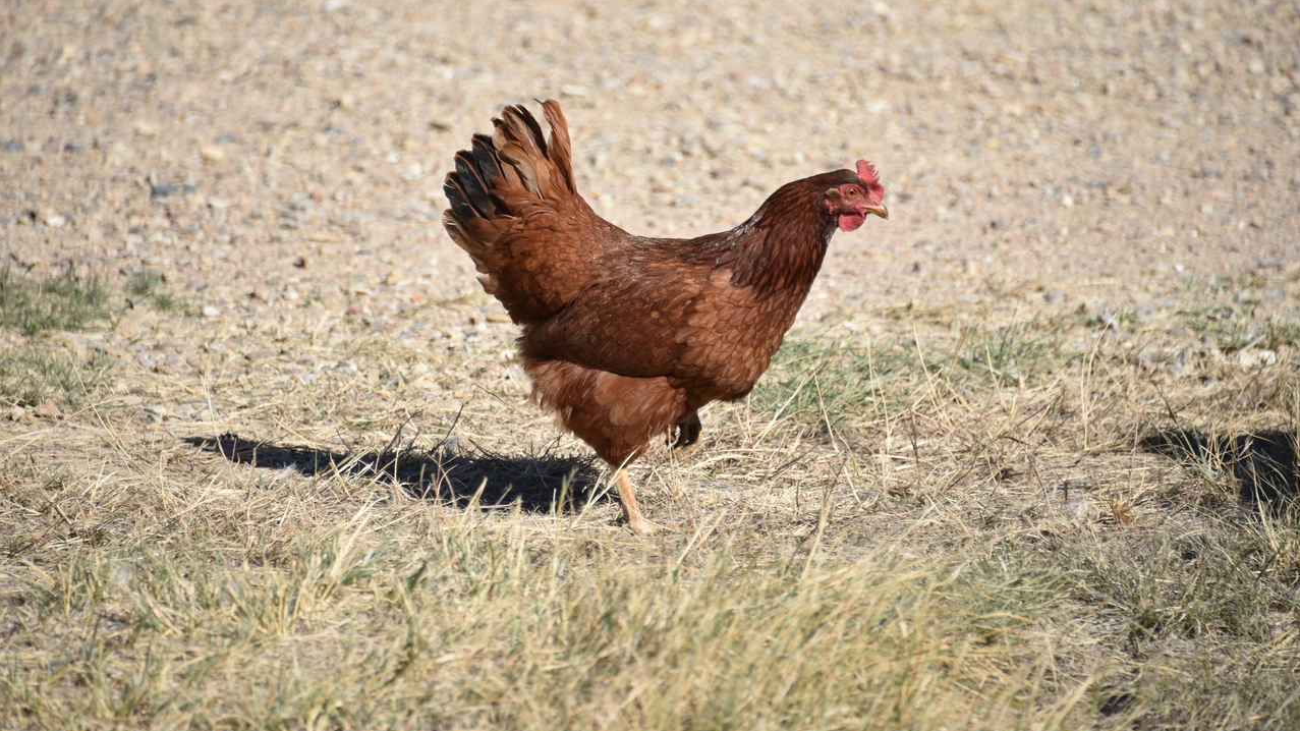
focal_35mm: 315
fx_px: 10857
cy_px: 301
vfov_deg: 3.9
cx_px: 651
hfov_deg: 6.9
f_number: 5.6
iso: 160
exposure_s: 1/640
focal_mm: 300
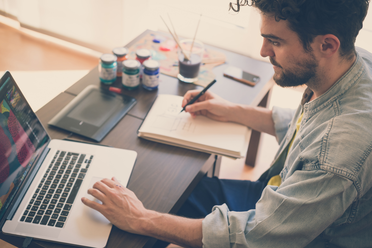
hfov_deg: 39.6
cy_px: 124
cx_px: 186
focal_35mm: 50
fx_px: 517
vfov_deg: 27.0
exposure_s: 1/200
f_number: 2.8
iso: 640
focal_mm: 50
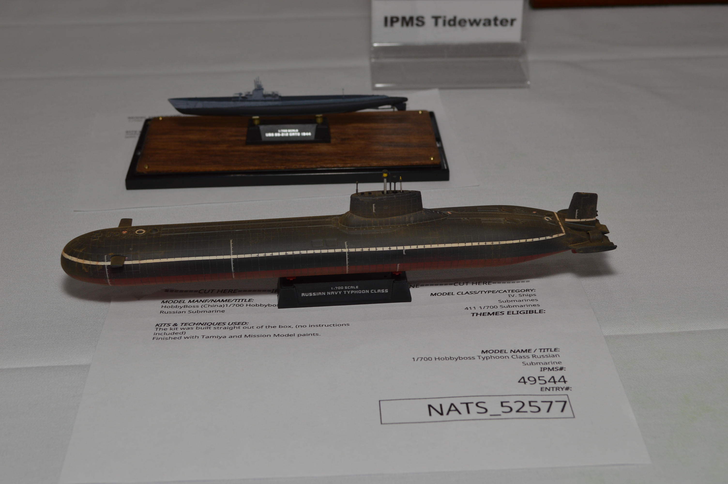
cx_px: 364
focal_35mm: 52
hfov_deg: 37.9
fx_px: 1061
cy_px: 242
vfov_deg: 25.7
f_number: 8
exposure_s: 1/60
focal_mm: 35
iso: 100
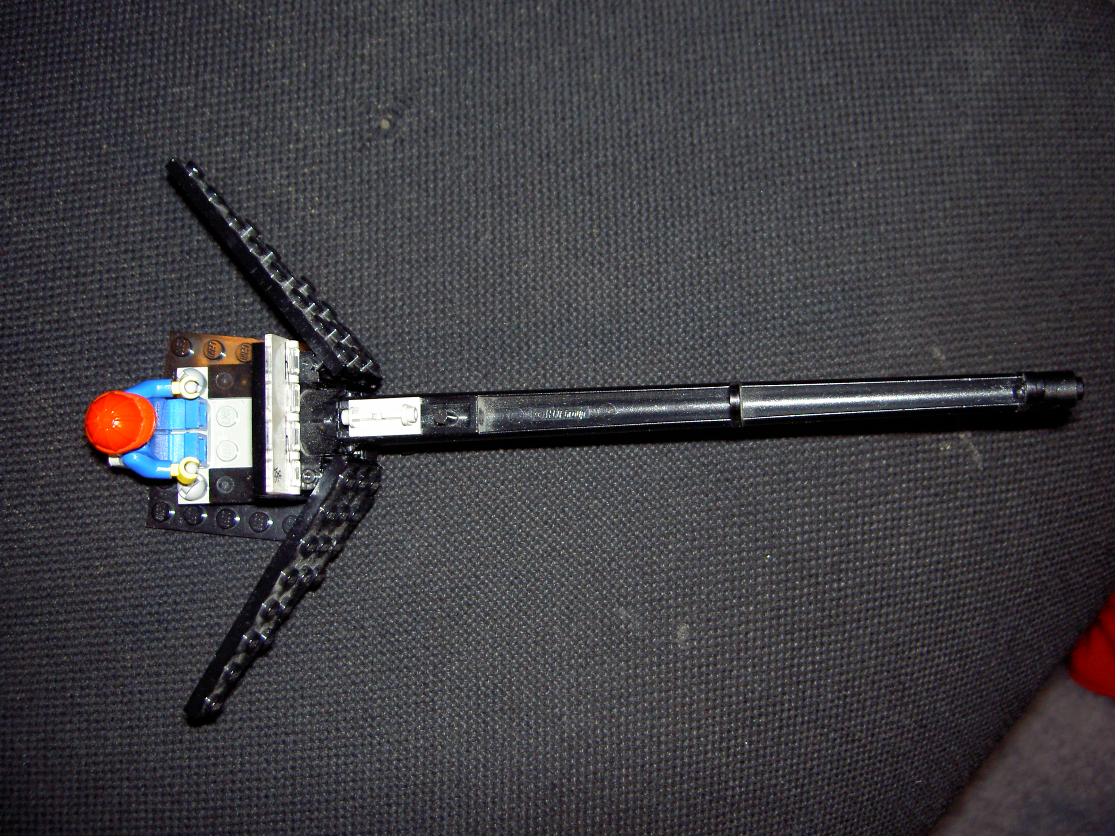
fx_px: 1256
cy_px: 418
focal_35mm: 39
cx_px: 558
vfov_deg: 36.8
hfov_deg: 47.9
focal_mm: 8
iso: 200
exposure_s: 1/60
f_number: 2.8
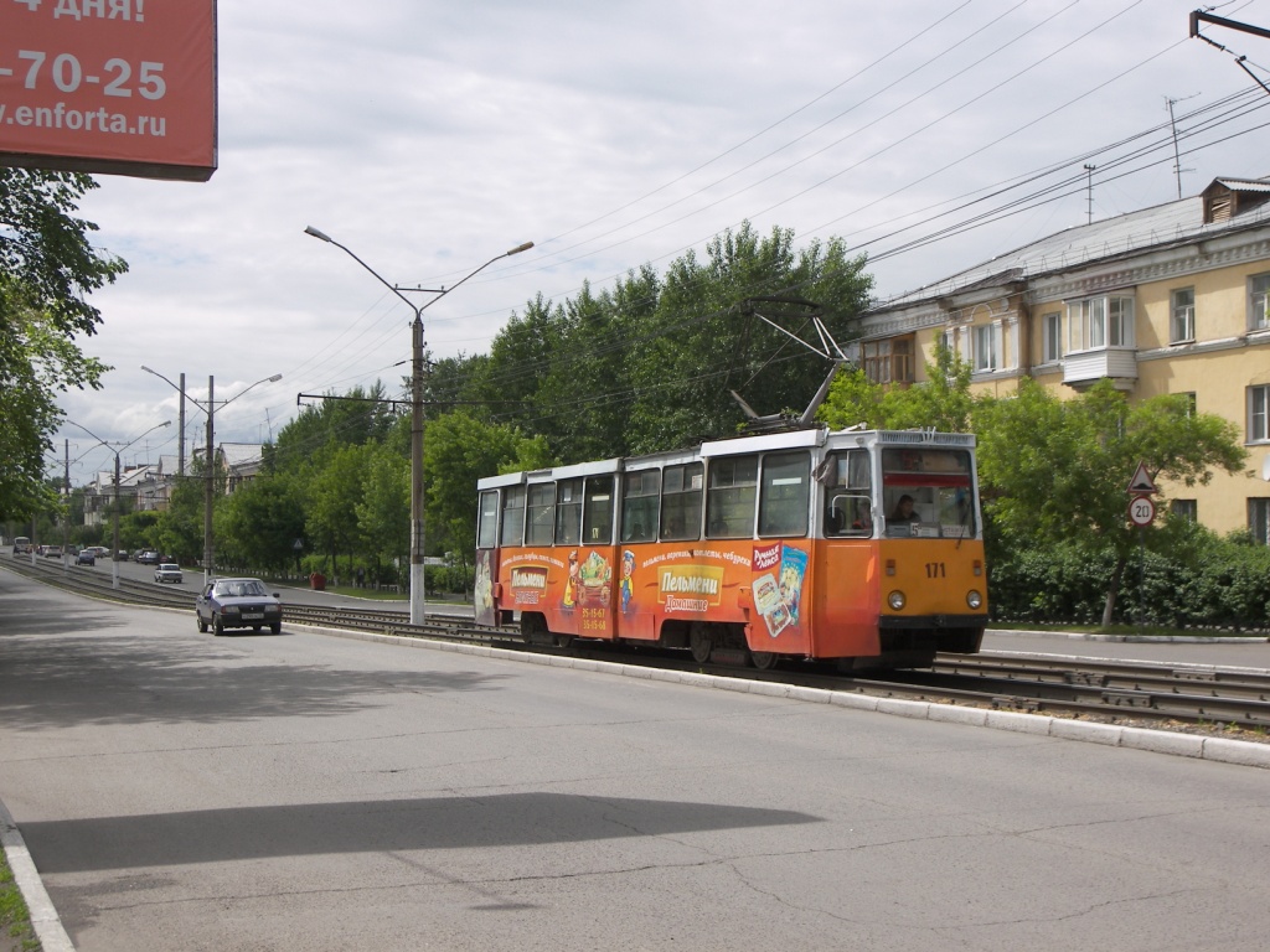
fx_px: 1871
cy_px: 476
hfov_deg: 37.5
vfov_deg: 28.6
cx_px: 635
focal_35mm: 51
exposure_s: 1/800
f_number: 3.6
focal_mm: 10.7
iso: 50
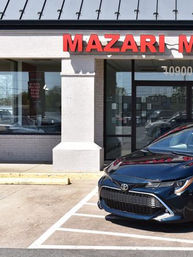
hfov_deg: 21.7
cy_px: 129
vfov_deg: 29.4
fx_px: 490
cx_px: 182
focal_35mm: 66
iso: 400
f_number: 11
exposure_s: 1/400
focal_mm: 30
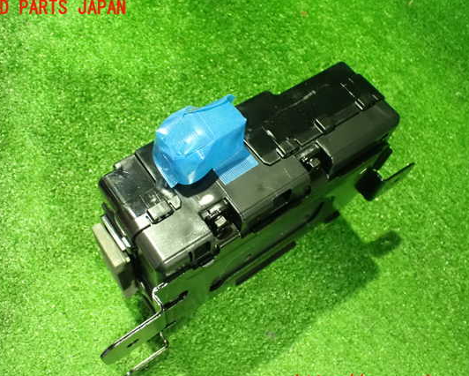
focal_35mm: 33
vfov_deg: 44.6
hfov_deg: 54.2
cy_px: 196
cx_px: 230
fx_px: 458
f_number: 2.3
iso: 1600
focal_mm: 5.4
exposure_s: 1/20
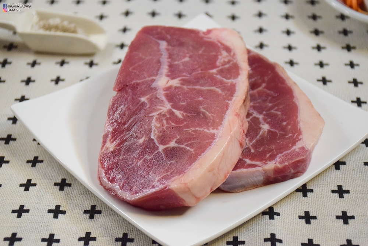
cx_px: 184
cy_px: 123
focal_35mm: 84
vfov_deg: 16.3
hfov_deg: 24.2
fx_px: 859
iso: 5000
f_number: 6.3
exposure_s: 1/640
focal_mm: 56
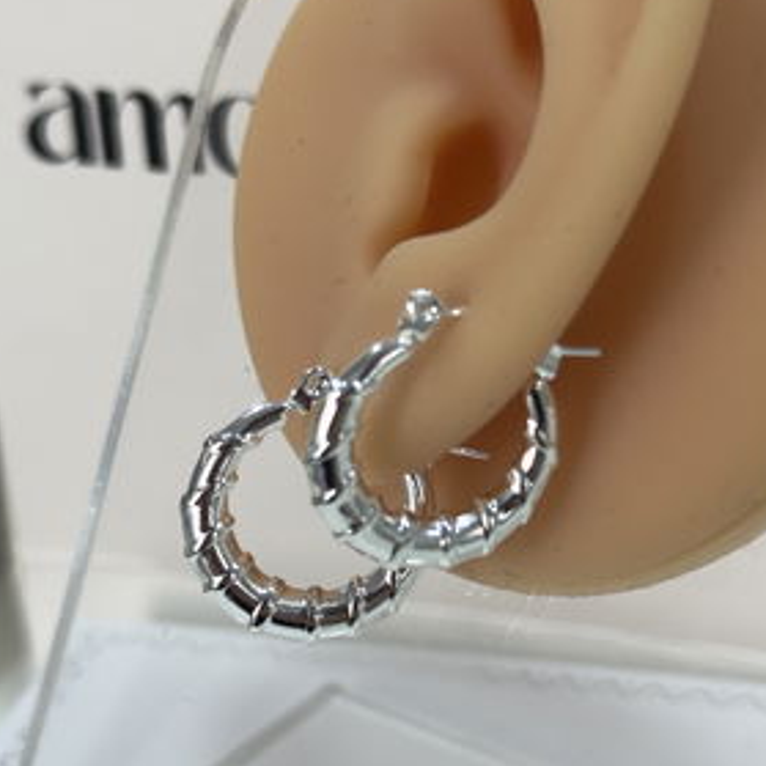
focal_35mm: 81
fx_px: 2028
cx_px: 461
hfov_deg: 21.4
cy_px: 427
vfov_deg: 21.4
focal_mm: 6.76
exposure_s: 1/100
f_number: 1.78
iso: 80
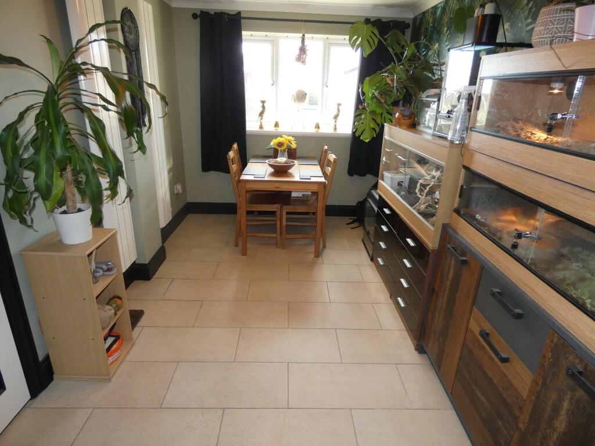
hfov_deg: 81.7
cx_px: 298
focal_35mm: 20
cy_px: 223
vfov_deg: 66.0
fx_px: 344
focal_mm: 3.6
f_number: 2.8
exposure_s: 1/60
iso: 250
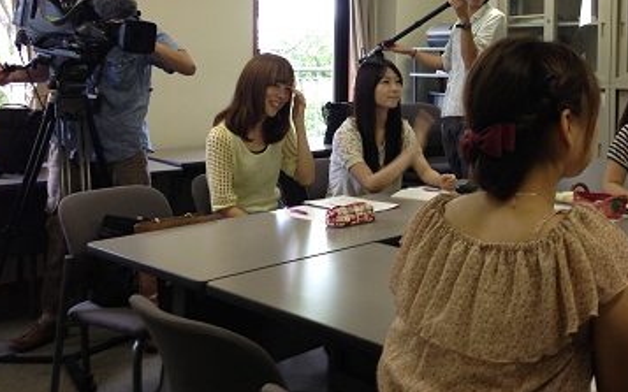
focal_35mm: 48
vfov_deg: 26.5
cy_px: 98
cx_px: 412
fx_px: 821
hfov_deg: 41.4
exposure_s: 1/20
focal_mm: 4.13
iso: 64
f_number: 2.4
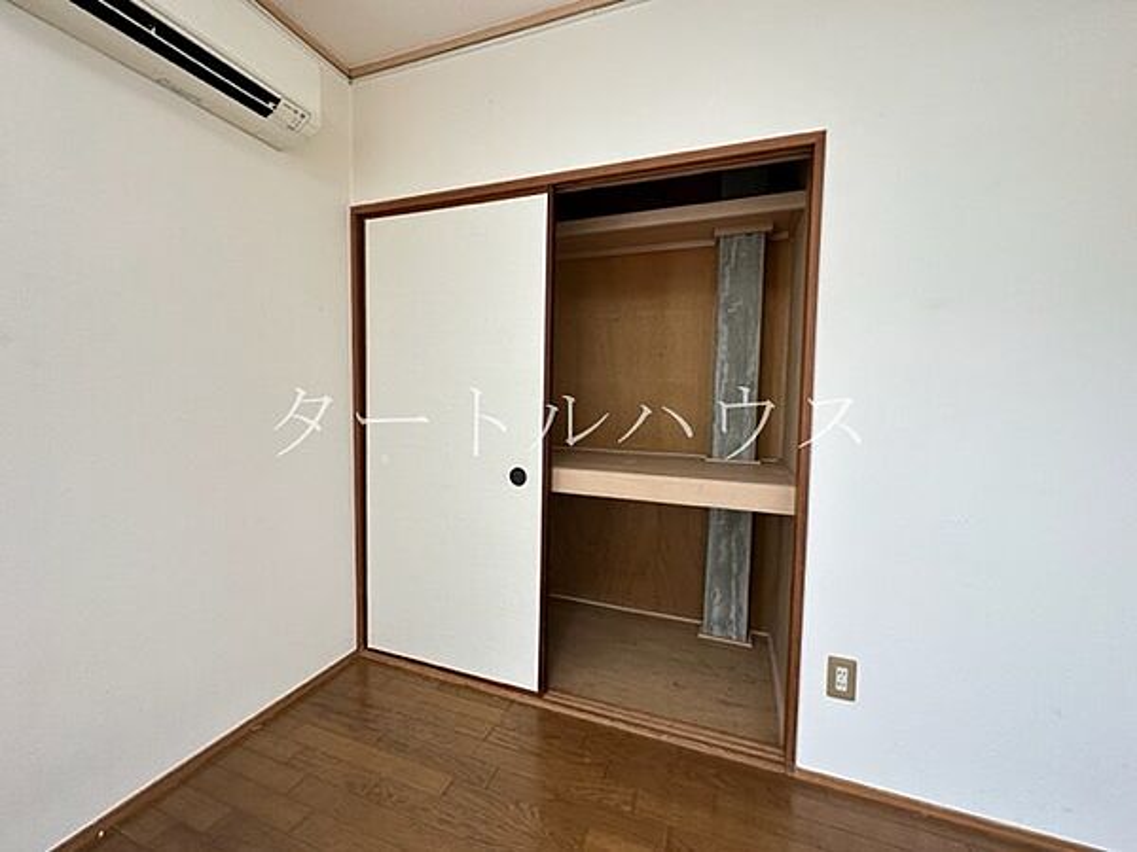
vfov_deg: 85.7
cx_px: 568
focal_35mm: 14
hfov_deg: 102.1
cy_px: 426
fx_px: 460
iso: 100
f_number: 2.2
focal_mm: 2.22
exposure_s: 1/99
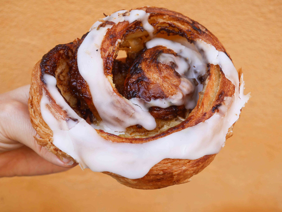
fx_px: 375
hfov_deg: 41.2
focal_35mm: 46
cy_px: 106
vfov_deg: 31.5
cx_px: 141
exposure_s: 1/125
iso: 200
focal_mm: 23
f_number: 5.6
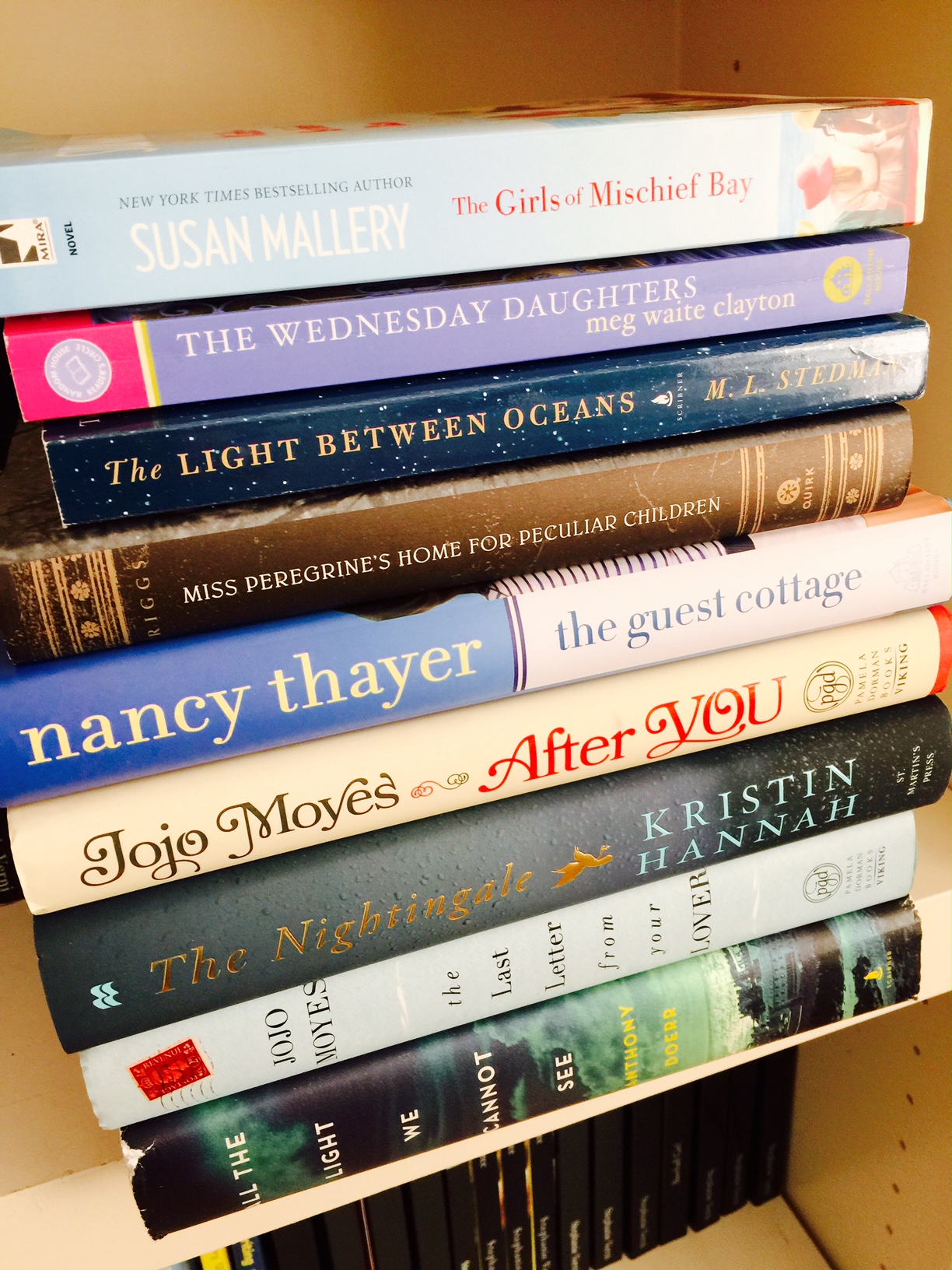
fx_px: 1063
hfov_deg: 48.2
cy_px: 635
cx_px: 476
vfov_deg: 61.7
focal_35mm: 29
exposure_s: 1/15
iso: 40
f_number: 2.2
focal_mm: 4.15
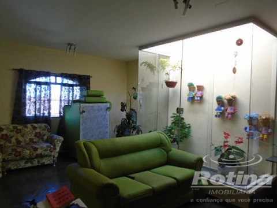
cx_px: 138
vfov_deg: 53.1
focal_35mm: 26
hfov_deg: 67.3
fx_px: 208
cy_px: 104
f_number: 3.2
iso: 200
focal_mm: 4.6
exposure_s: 1/60
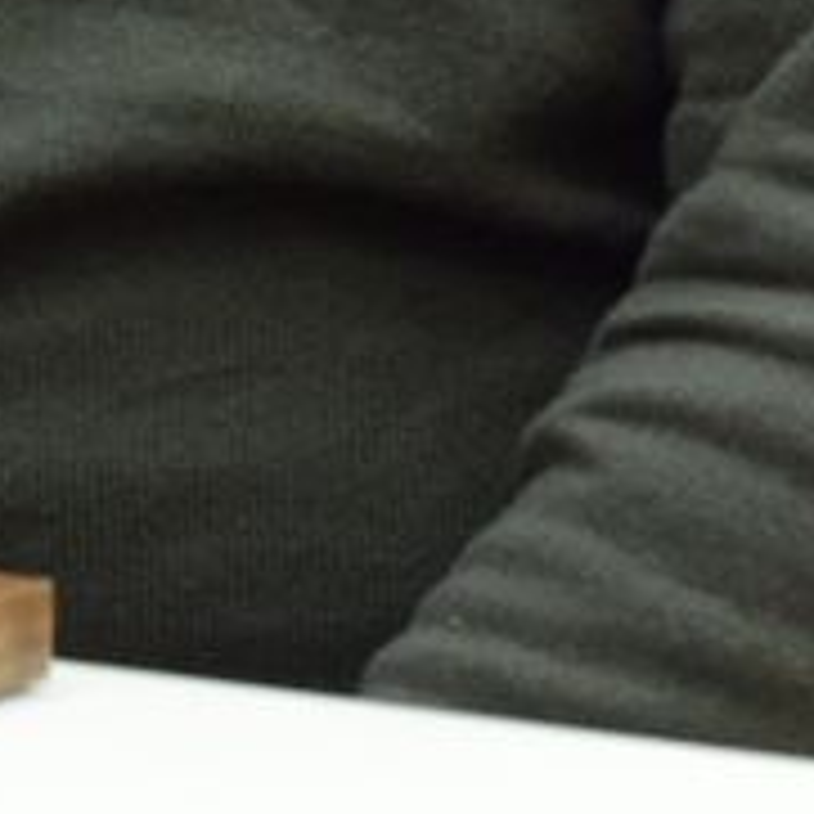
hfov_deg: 5.5
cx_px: -265
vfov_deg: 5.4
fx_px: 8487
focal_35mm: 319
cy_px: -884
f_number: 5
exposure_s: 1/100
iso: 2500
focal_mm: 50
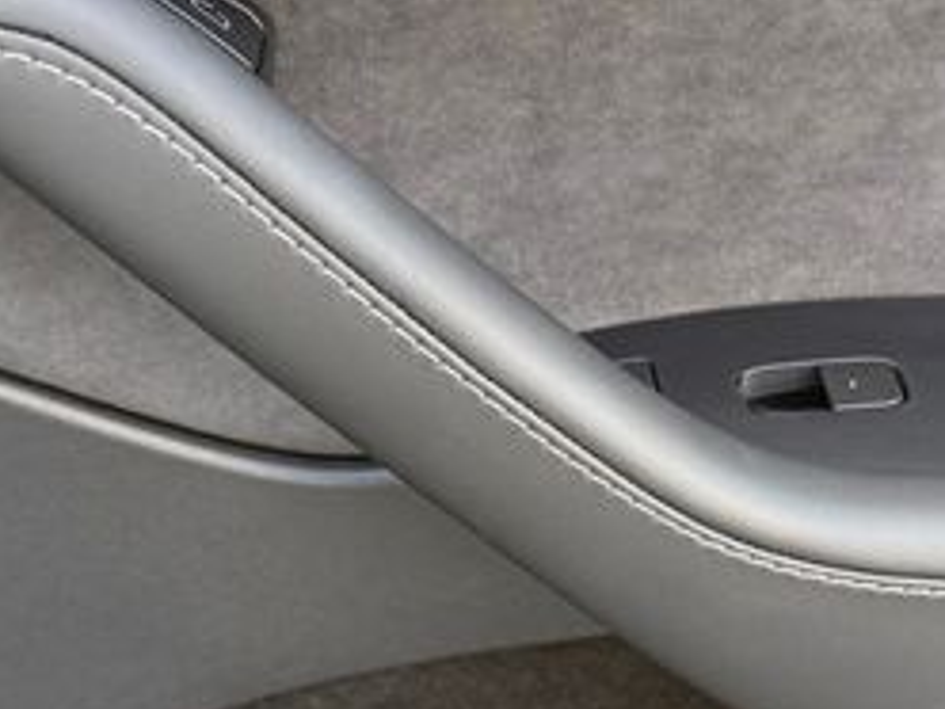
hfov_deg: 31.0
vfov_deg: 23.6
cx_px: 598
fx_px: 1693
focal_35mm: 62
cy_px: 423
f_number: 1.78
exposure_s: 1/198
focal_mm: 6.76
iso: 200
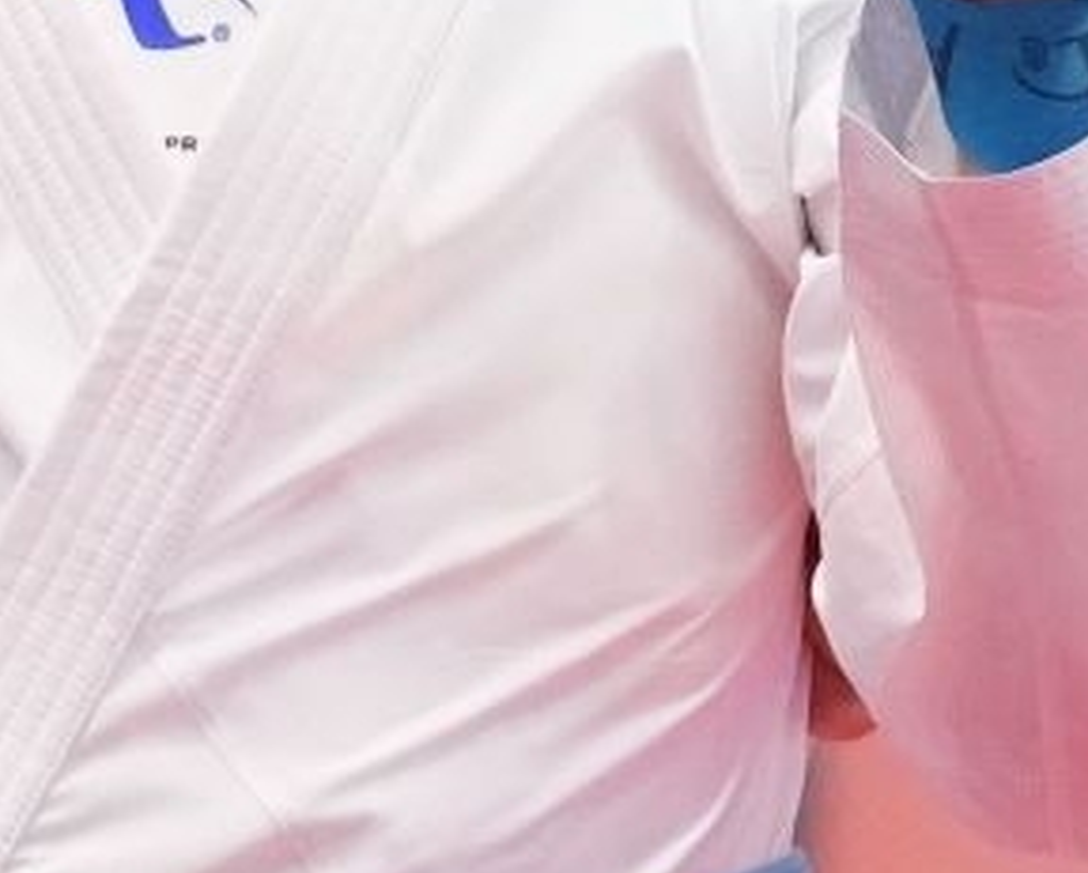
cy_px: -684
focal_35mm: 867
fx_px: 27946
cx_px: -544
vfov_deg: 1.8
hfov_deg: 2.2
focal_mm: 99
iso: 6400
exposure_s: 1/1000
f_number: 2.8
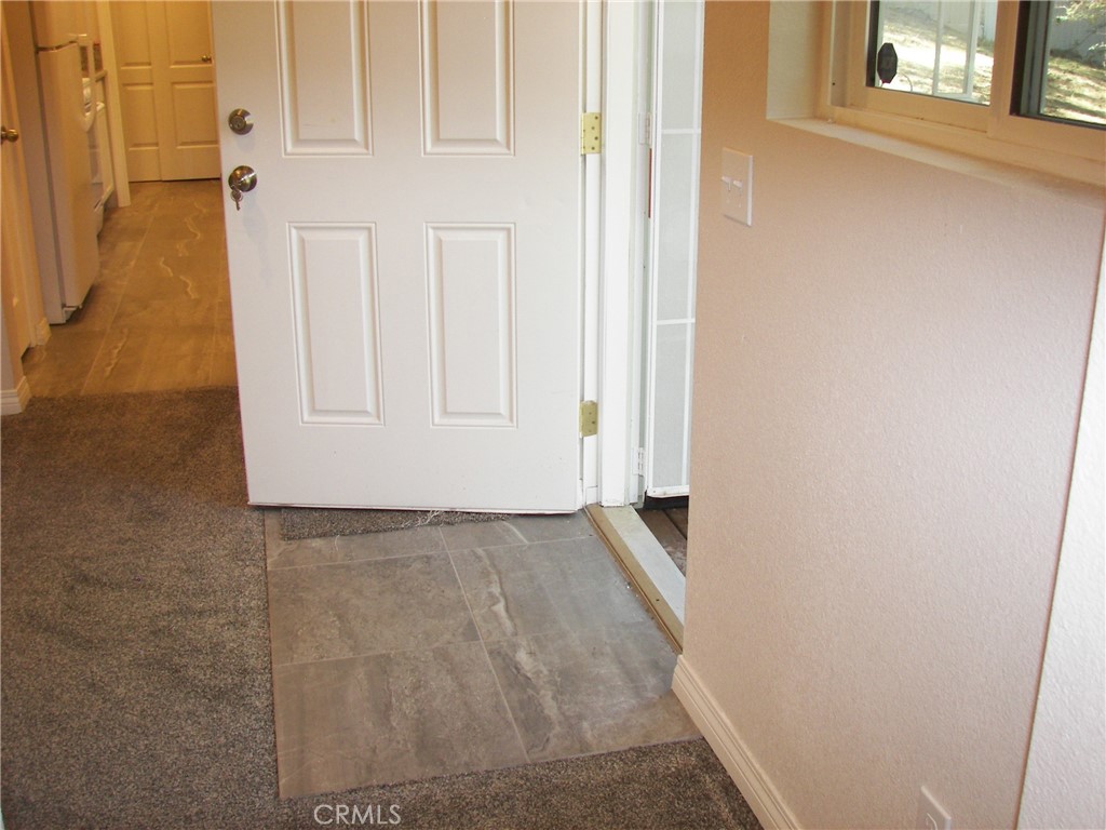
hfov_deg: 51.4
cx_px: 553
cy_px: 415
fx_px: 1150
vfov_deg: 39.7
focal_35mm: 36
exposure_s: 1/30
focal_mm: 6
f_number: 2.8
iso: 100
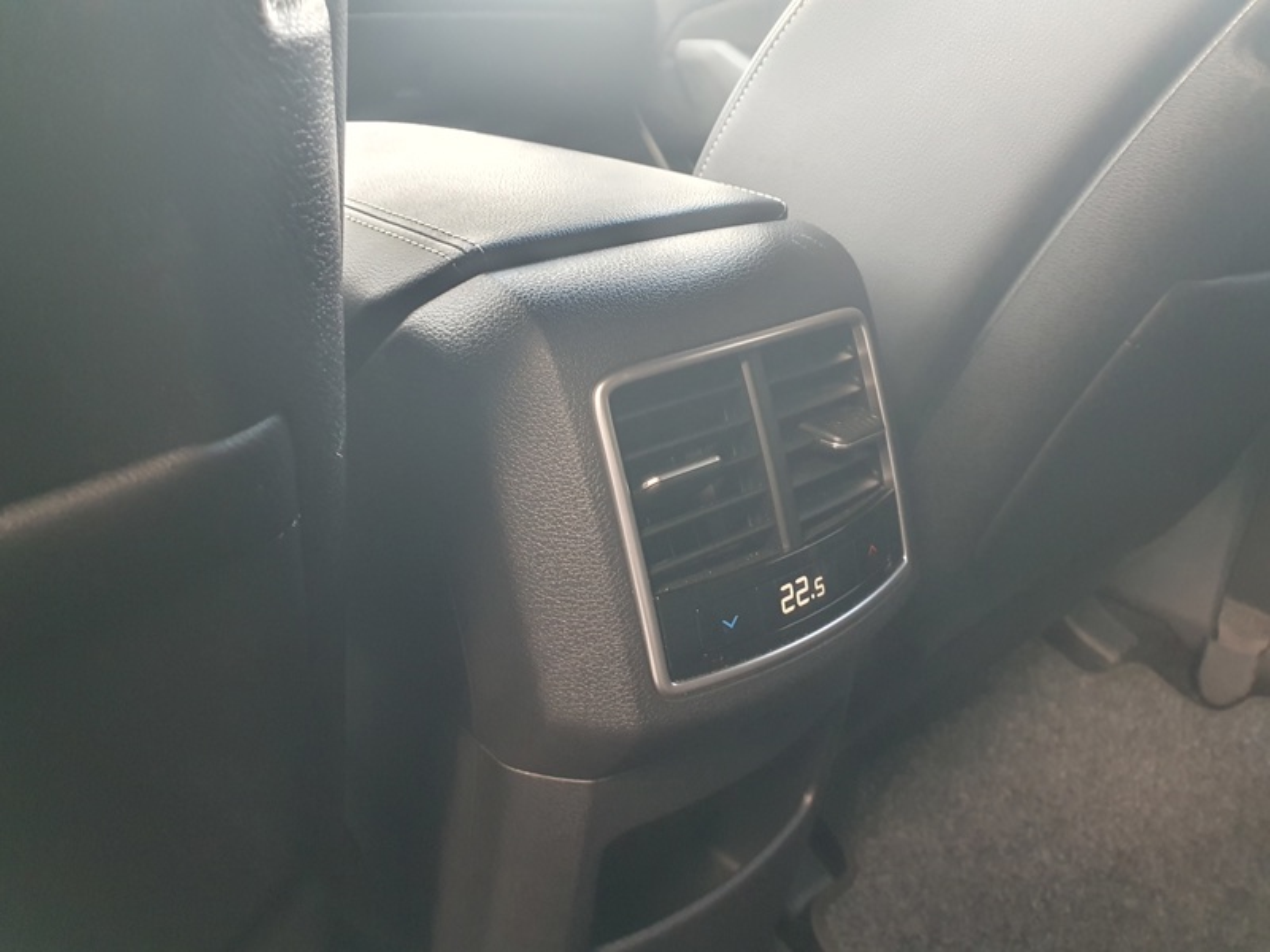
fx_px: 954
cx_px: 635
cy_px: 476
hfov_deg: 67.3
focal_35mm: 26
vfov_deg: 53.1
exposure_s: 1/50
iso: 500
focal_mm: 4.32
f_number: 2.4
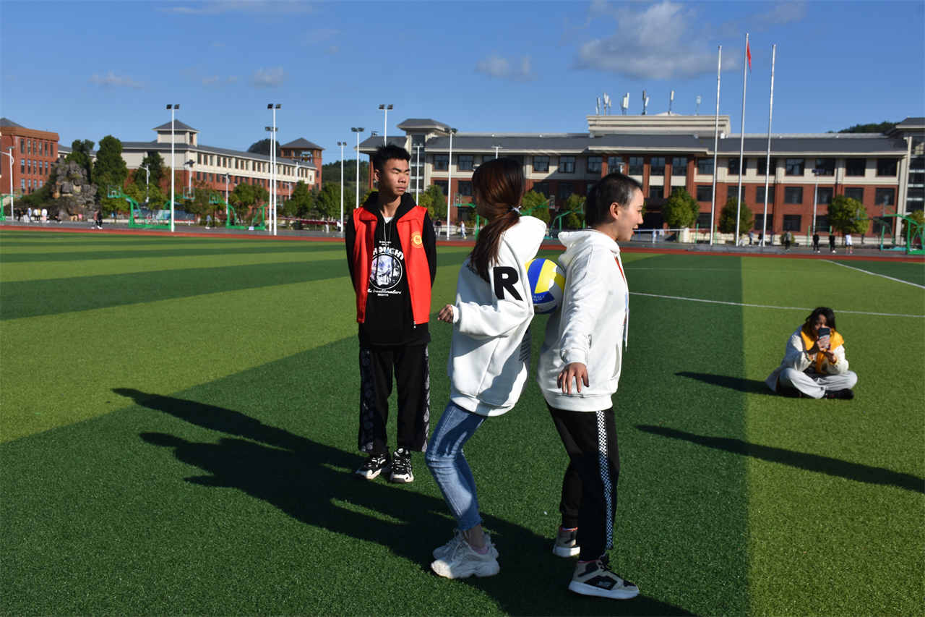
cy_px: 308
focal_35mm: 39
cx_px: 462
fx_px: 1002
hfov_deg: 49.6
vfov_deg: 34.2
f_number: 8
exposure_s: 1/500
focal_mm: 26
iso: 125
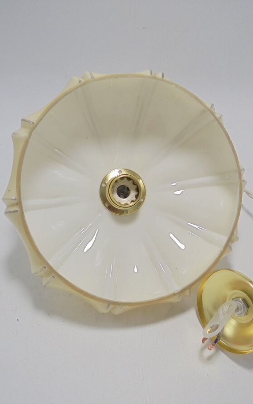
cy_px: 203
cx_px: 142
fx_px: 342
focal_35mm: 31
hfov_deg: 40.6
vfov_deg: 61.2
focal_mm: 5.3
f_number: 3.7
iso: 100
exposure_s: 1/100
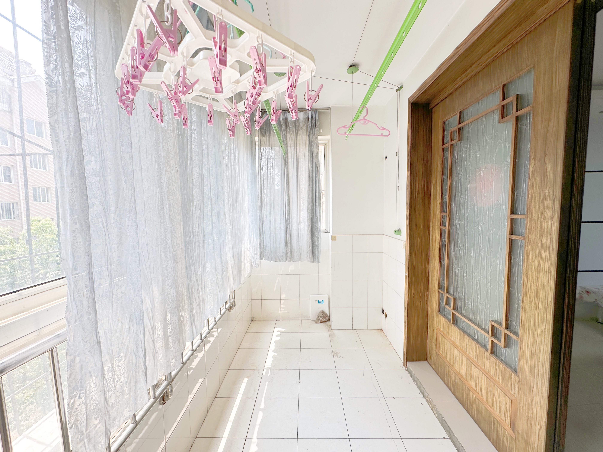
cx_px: 302
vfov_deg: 85.7
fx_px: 244
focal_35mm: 14
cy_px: 226
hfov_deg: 102.1
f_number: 2.2
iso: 40
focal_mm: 2.22
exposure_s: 1/206
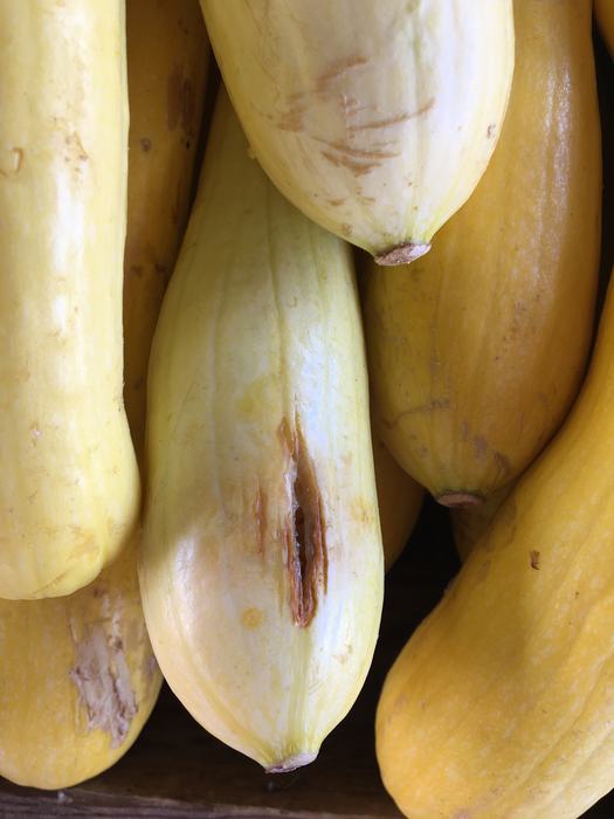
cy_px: 410
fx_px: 686
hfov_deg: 48.2
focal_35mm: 29
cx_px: 307
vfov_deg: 61.7
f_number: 2.2
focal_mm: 4.15
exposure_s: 1/60
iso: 25
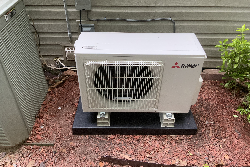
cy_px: 75
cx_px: 126
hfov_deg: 60.3
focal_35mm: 31
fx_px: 215
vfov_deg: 42.3
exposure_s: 1/60
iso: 160
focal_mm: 3
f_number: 1.8
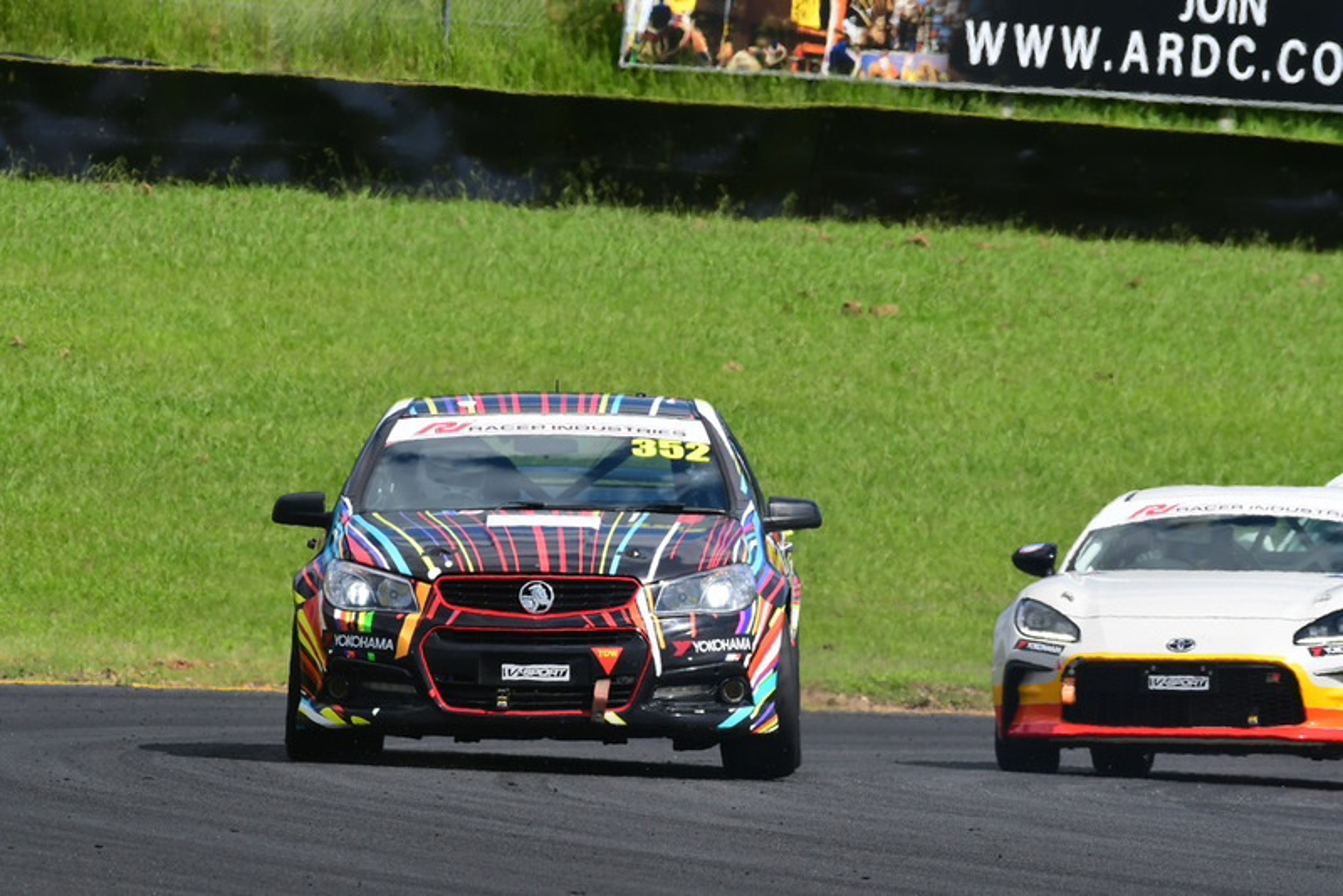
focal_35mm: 570
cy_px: 448
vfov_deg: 2.4
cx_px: 672
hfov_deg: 3.6
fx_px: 21271
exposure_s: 1/640
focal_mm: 380
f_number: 11
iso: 400
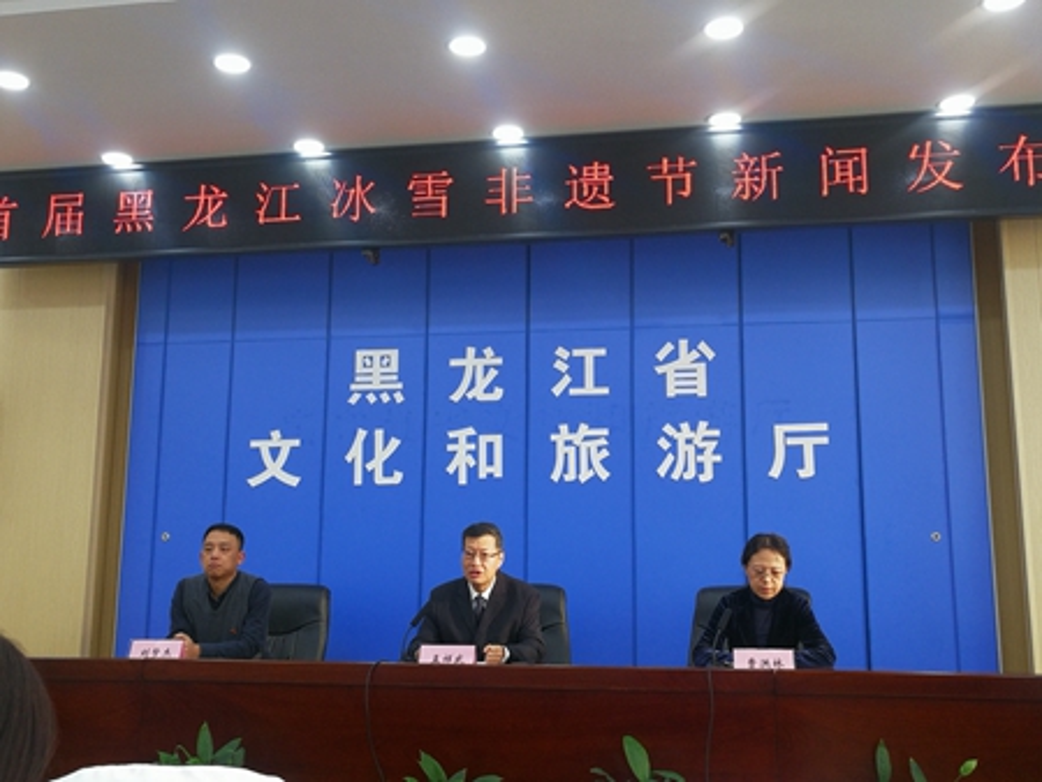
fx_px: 1054
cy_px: 391
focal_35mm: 35
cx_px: 521
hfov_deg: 52.6
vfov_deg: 40.7
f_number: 2.2
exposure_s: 1/50
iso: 100
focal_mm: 3.95
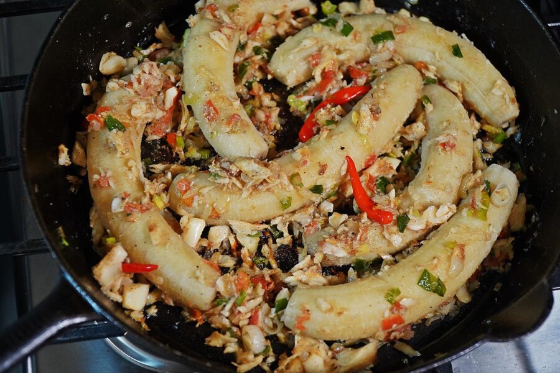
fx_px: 1089
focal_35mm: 70
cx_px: 280
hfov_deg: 28.8
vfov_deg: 19.5
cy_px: 186
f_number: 4
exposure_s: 1/160
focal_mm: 47
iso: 1600
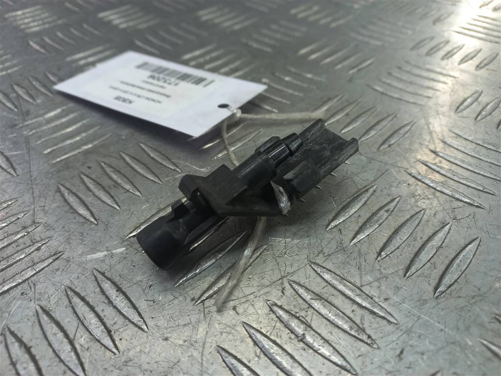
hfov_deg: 69.4
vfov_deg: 54.9
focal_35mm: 25
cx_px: 250
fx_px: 362
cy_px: 188
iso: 50
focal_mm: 4.6
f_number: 1.8
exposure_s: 1/50
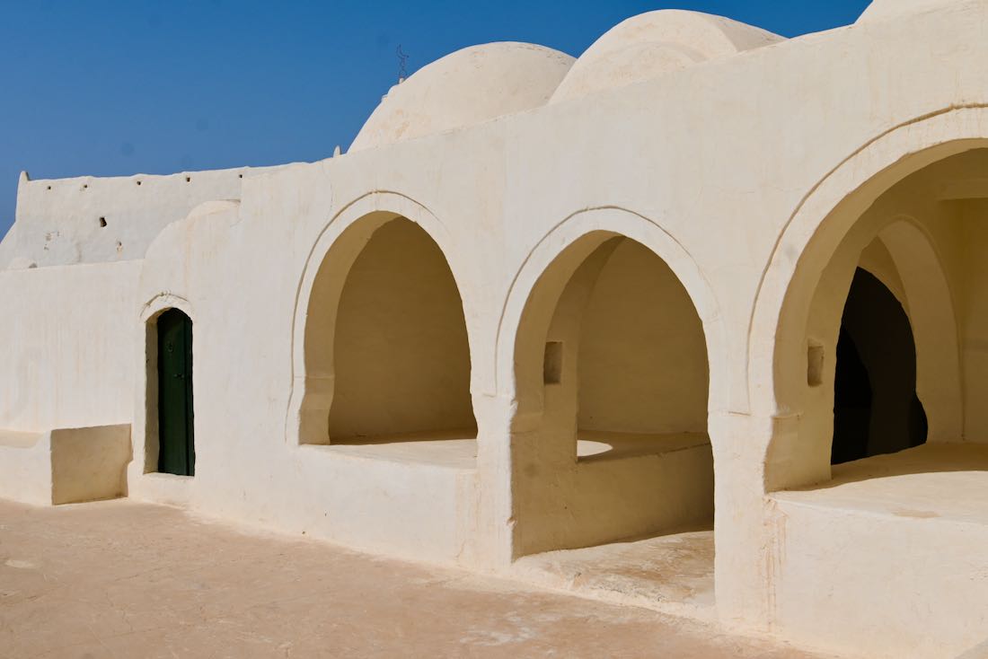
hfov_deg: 53.1
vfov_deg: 36.9
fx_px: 988
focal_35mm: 36
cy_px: 330
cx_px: 494
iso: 100
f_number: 9
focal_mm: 24
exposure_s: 1/500
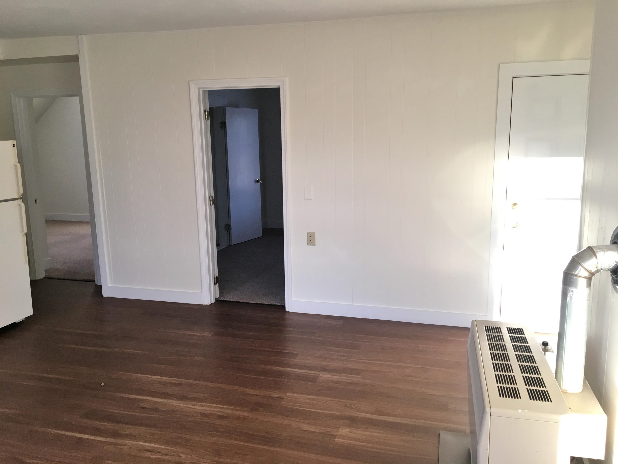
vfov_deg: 48.2
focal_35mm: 29
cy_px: 232
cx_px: 309
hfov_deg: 61.7
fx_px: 518
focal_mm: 4.15
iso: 50
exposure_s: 1/30
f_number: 2.2
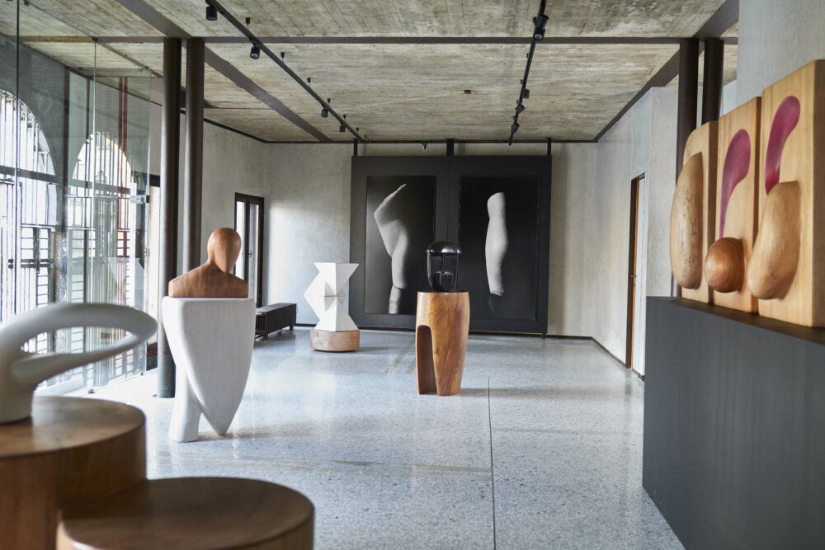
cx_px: 412
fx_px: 848
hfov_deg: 51.9
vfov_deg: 36.0
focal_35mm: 37
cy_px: 275
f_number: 4
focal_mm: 35
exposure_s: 1.6
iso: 100
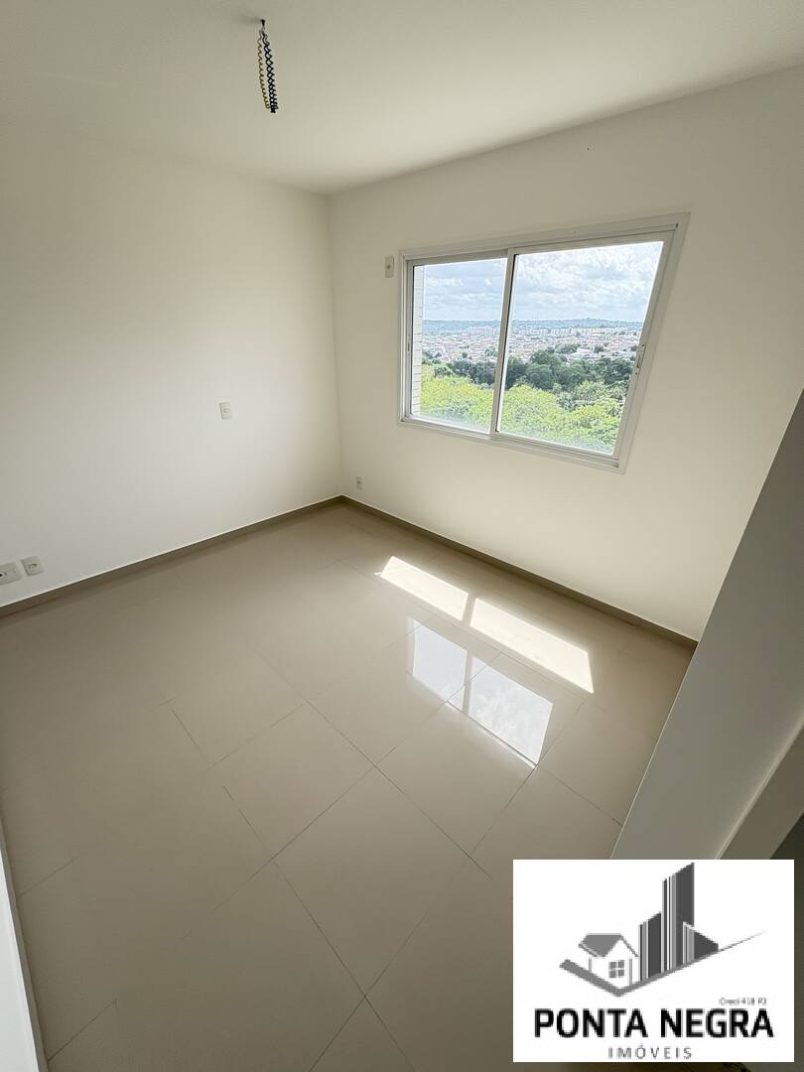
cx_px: 402
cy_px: 536
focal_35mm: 14
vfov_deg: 102.1
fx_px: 434
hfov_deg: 85.7
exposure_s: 1/308
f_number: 2.2
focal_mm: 2.22
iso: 64
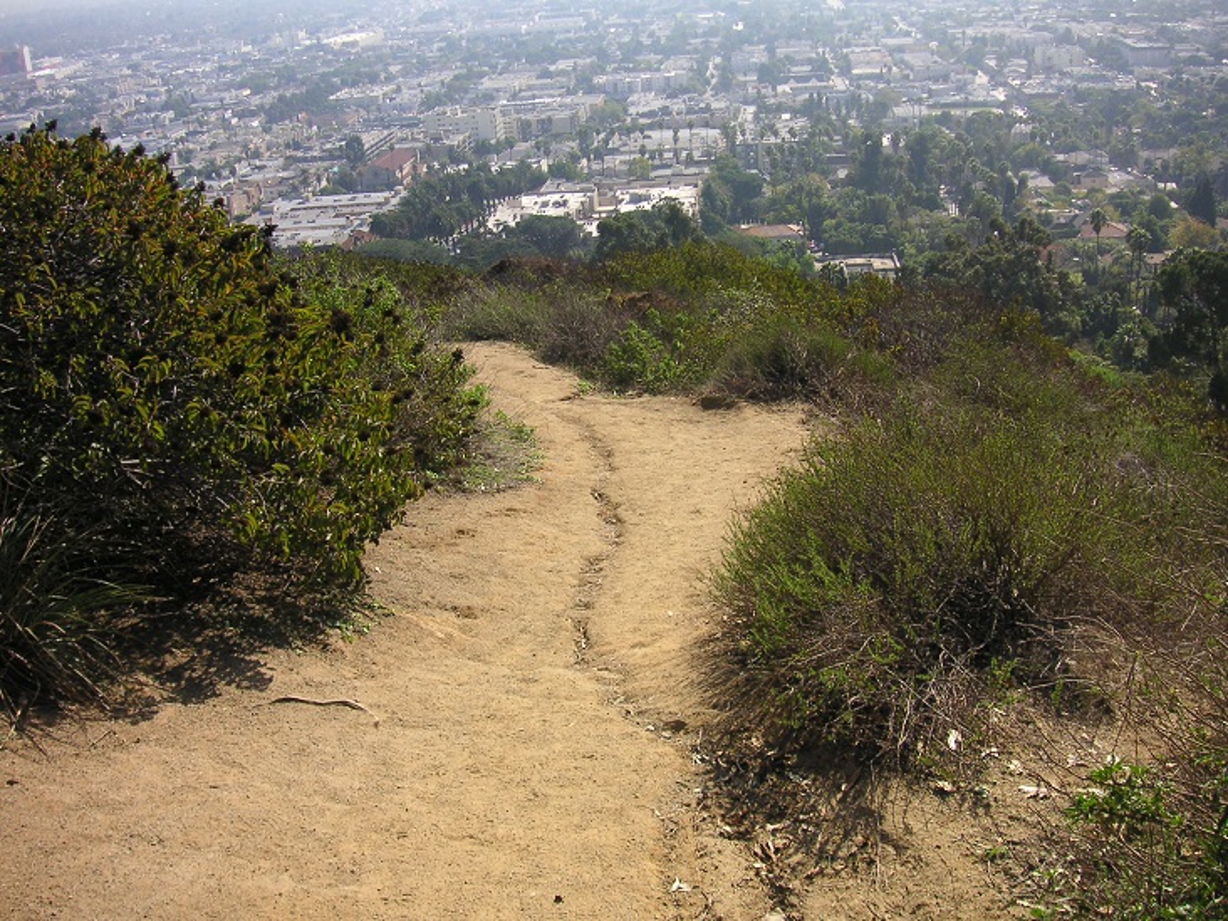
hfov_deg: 50.1
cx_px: 614
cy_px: 460
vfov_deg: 38.7
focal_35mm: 37
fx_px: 1313
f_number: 2.8
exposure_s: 1/750
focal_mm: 6.1
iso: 50
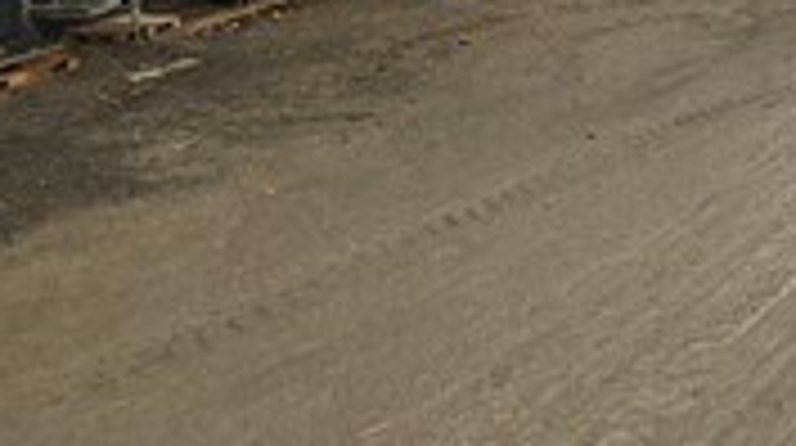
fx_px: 1433
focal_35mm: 68
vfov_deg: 16.4
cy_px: -173
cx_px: 558
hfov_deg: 30.7
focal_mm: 4.15
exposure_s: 1/234
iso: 25
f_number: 2.2
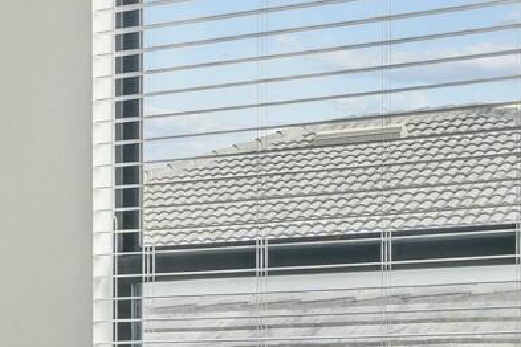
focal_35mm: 113
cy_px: 403
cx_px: -256
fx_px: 1637
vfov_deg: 11.9
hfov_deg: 16.5
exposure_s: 1/50
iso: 320
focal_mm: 14.8
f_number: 9
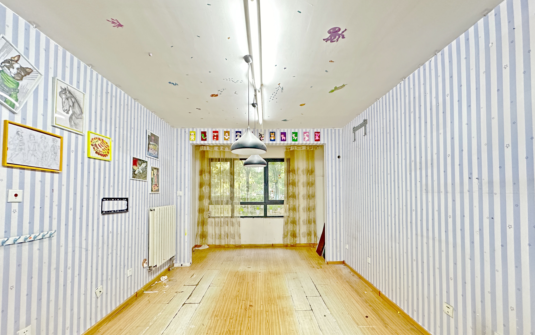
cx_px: 266
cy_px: 187
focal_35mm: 15
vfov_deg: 74.5
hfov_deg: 101.5
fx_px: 219
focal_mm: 2.22
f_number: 2.2
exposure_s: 1/50
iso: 500
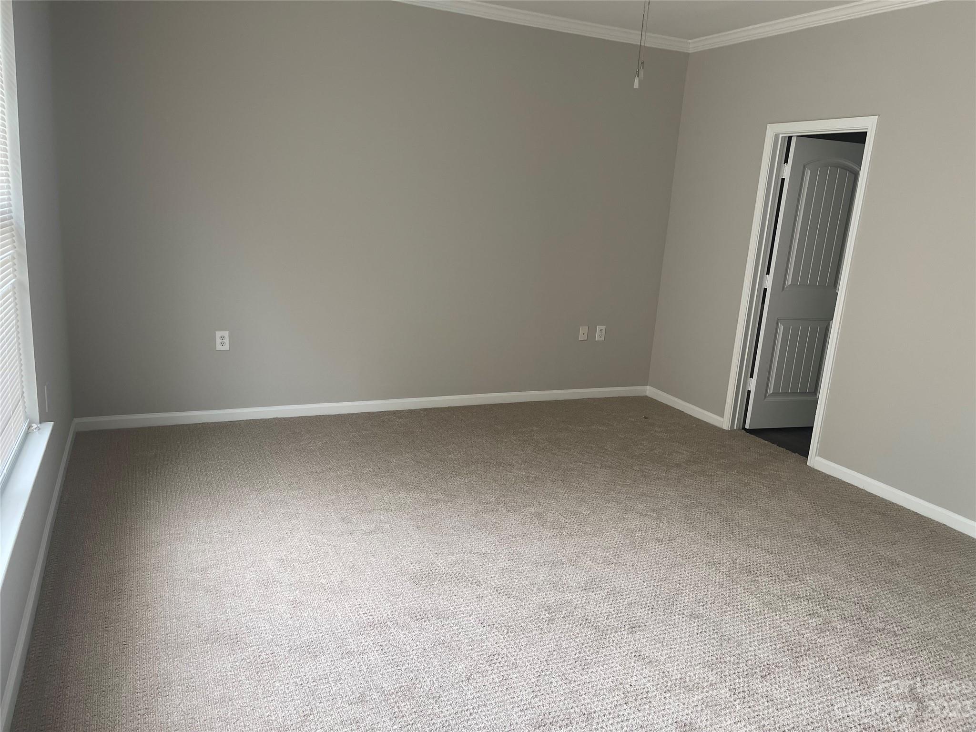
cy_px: 366
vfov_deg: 53.1
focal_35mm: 26
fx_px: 733
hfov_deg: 67.3
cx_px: 488
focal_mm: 5.1
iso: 100
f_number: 1.6
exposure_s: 1/121
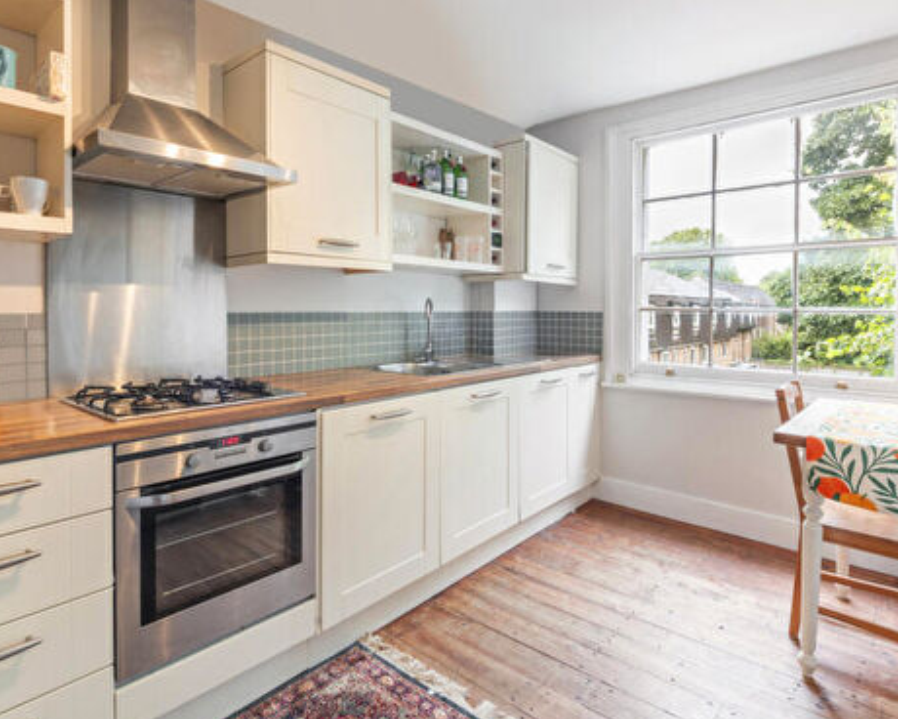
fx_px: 532
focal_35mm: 20
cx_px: 428
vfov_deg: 67.8
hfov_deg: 80.3
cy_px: 313
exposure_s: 1/3
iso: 400
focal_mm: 14
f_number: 11
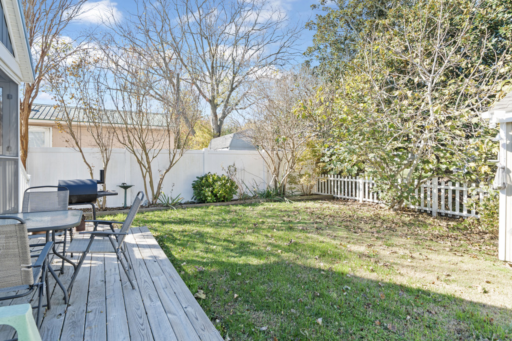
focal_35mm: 18
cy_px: 170
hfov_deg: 90.0
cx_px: 256
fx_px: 256
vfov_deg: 67.3
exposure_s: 1/250
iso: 320
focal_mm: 18
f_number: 8
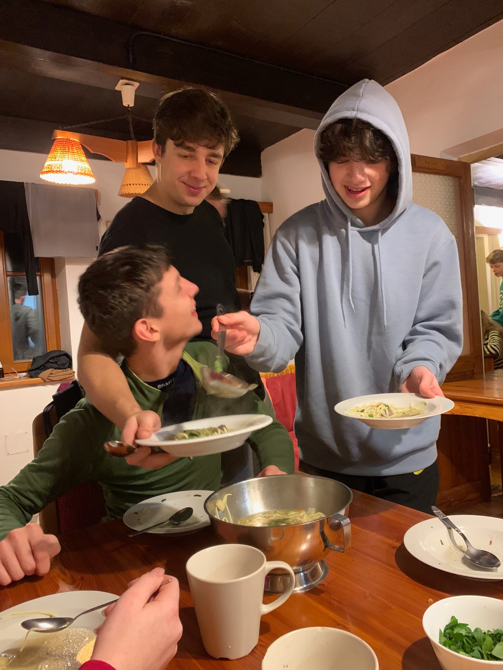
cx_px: 252
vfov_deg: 67.3
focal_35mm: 26
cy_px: 335
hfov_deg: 53.1
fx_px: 504
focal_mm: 4.25
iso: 800
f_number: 1.8
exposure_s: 1/30
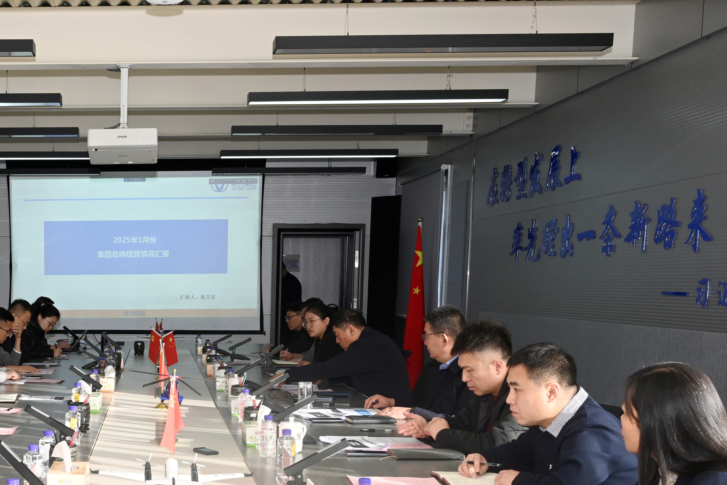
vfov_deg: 25.0
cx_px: 84
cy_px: 408
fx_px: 1069
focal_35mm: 53
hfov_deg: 35.5
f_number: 9
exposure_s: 1/200
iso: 1000
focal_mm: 27.5
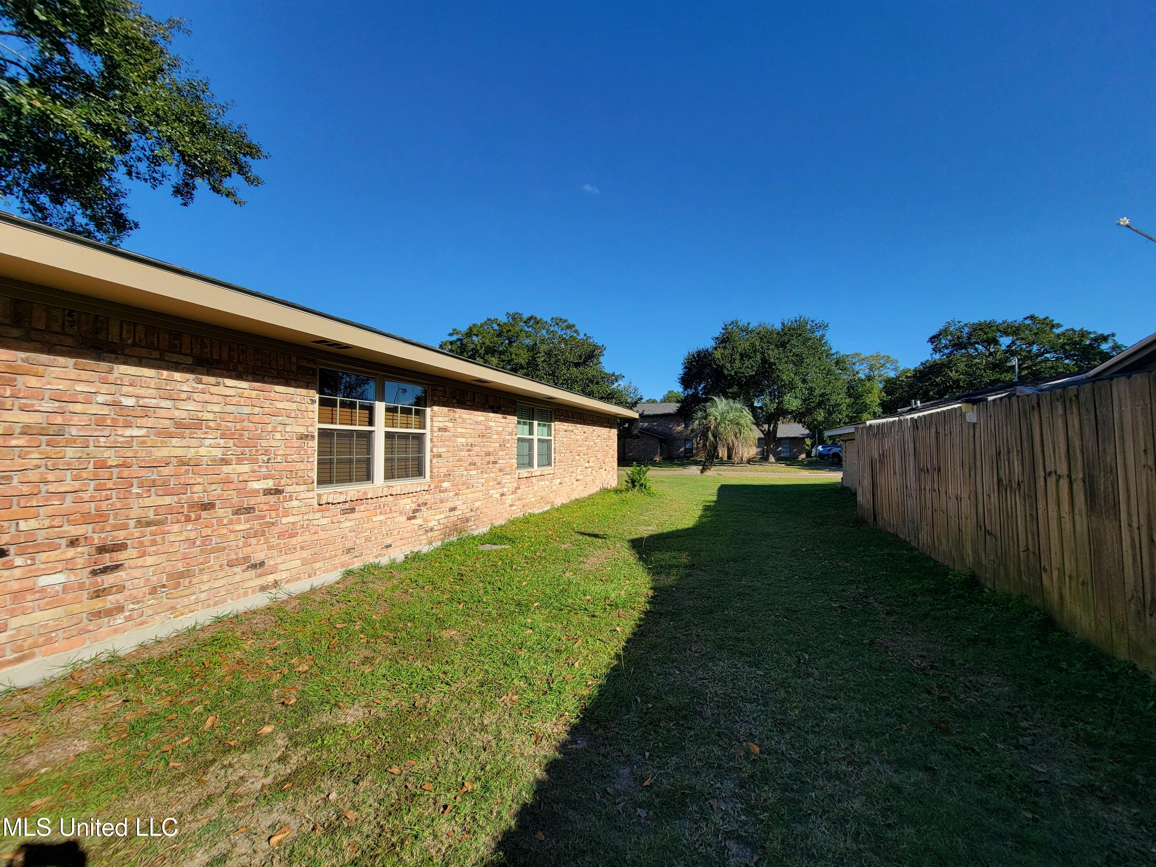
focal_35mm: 13
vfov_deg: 89.9
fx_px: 434
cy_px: 434
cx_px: 578
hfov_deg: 106.2
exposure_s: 1/1225
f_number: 2.2
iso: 50
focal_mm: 2.2
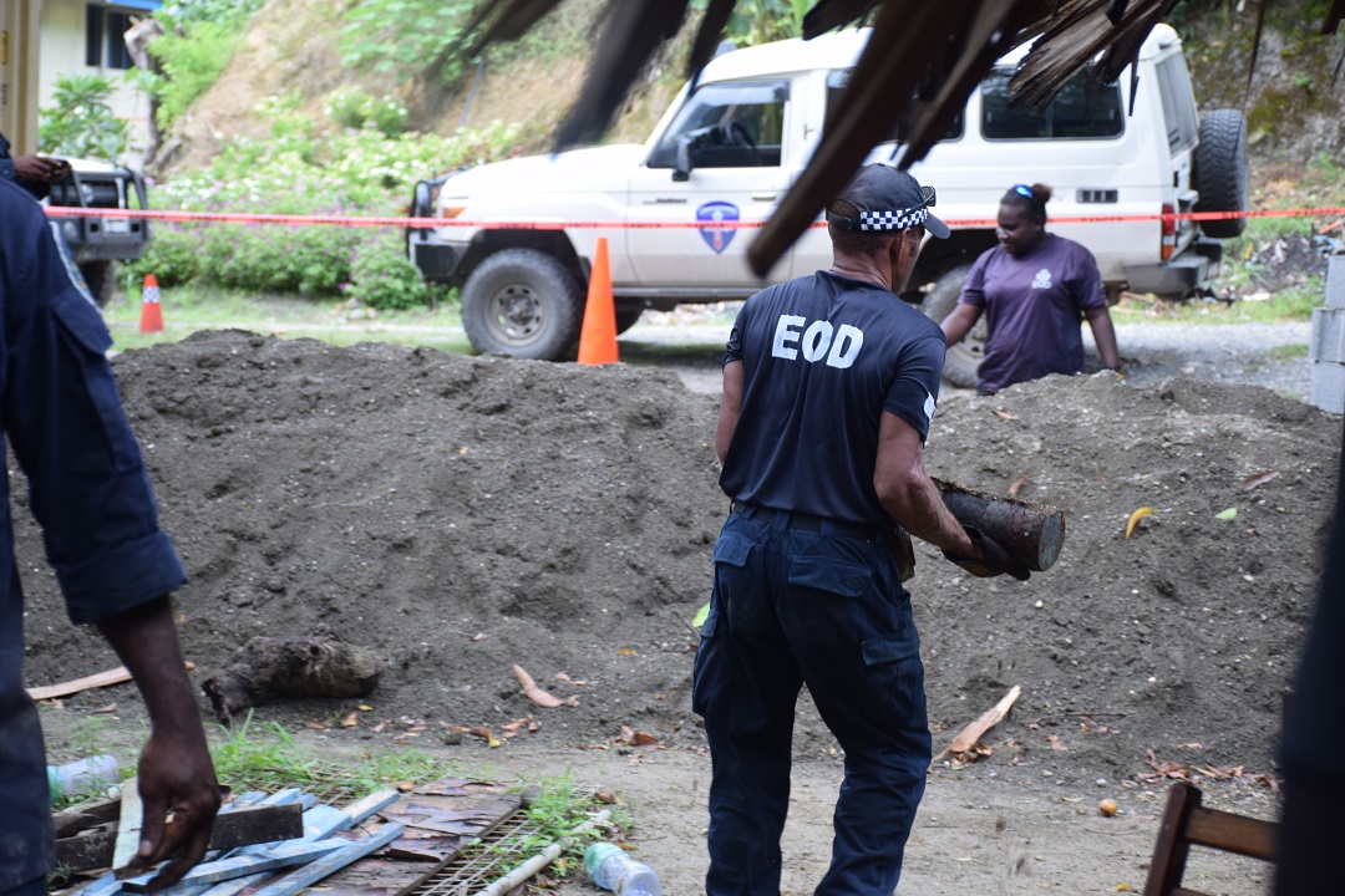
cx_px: 672
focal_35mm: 93
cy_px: 448
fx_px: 3474
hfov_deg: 21.9
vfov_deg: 14.7
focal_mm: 62
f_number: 5.6
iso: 400
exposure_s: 1/125
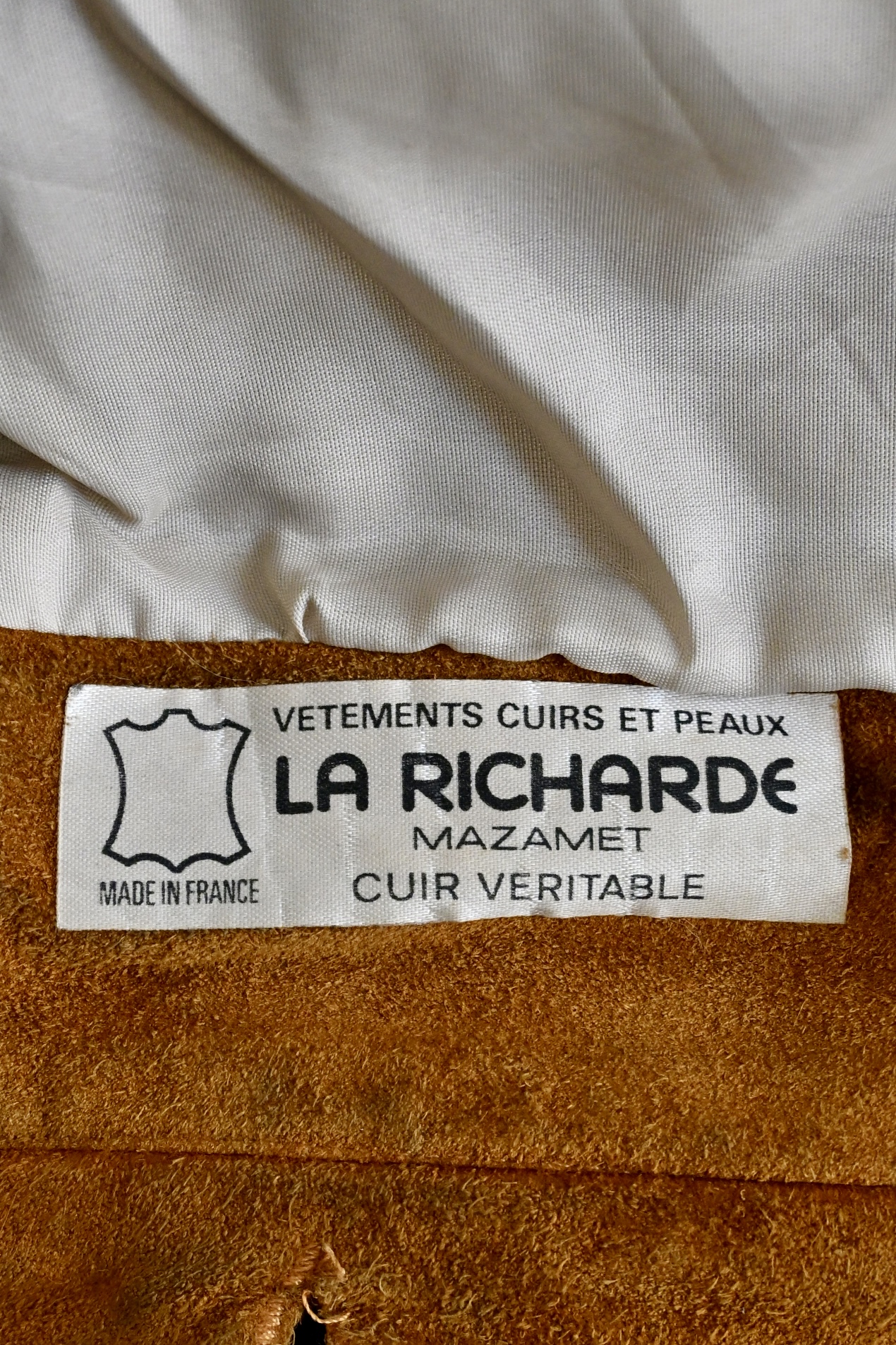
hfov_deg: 38.4
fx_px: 1288
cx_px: 448
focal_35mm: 34
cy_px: 672
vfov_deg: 55.1
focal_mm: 23
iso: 1000
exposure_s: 1/100
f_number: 5
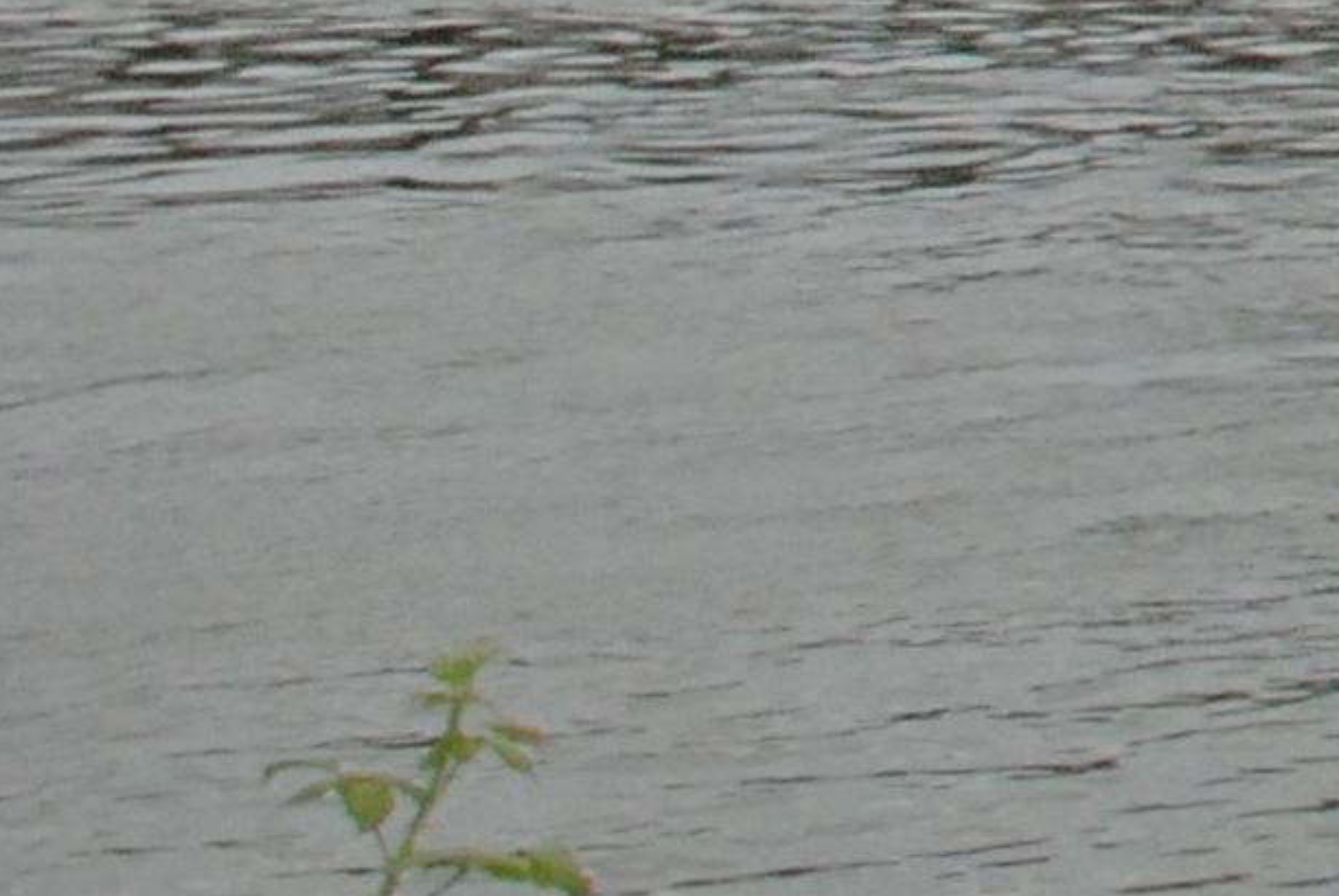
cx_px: 4104
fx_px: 7038
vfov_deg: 6.9
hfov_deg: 8.8
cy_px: -1219
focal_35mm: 189
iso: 640
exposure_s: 1/640
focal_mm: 20
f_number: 7.1
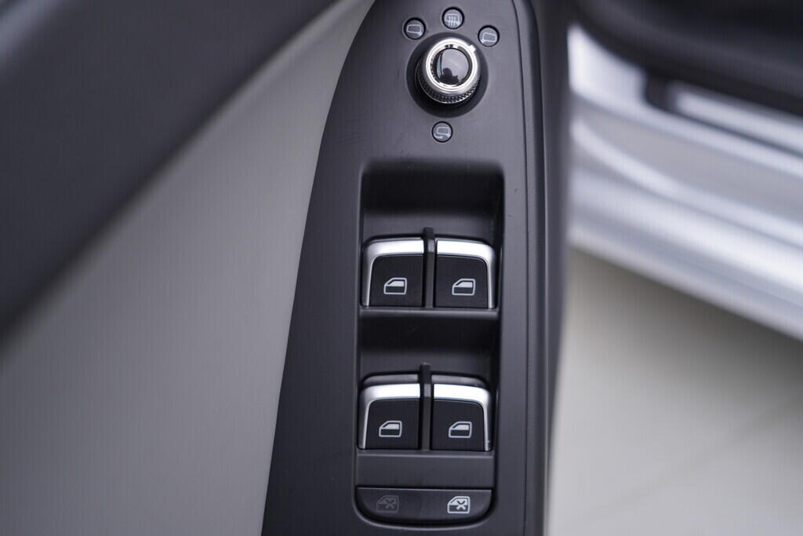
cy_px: 268
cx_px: 402
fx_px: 803
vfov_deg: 36.9
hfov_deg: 53.1
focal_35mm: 36
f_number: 3.2
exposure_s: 1/40
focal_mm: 24
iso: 125
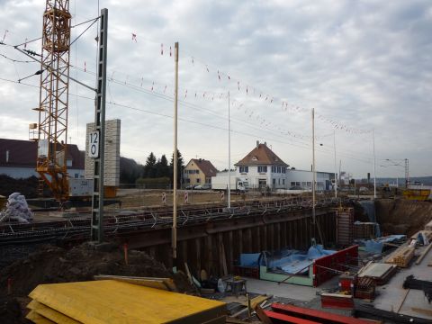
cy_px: 162
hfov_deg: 56.8
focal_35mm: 32
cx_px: 216
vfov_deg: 44.2
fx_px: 399
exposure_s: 1/400
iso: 100
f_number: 4
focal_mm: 5.2
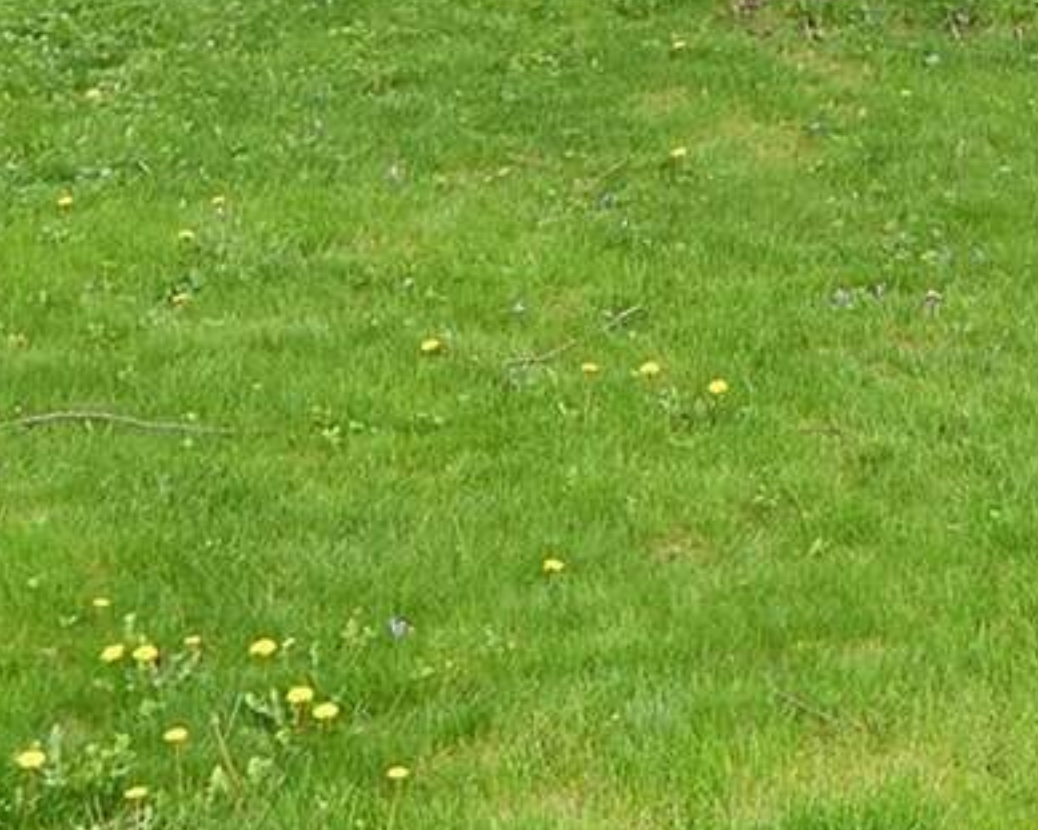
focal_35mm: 88
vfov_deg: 16.2
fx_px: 2701
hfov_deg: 21.6
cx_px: 739
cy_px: -344
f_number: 8
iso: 200
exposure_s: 1/250
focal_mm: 15
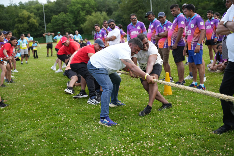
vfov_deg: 31.6
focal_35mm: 42
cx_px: 117
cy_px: 78
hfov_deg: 46.0
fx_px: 276
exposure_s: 1/800
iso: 250
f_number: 2.8
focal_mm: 42.4
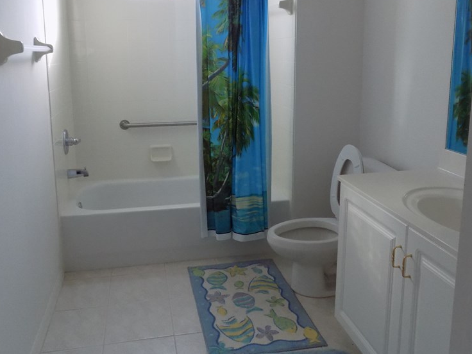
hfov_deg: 56.8
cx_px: 230
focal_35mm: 32
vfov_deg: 43.7
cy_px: 124
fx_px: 436
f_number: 3.1
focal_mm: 4
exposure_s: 1/30
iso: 250
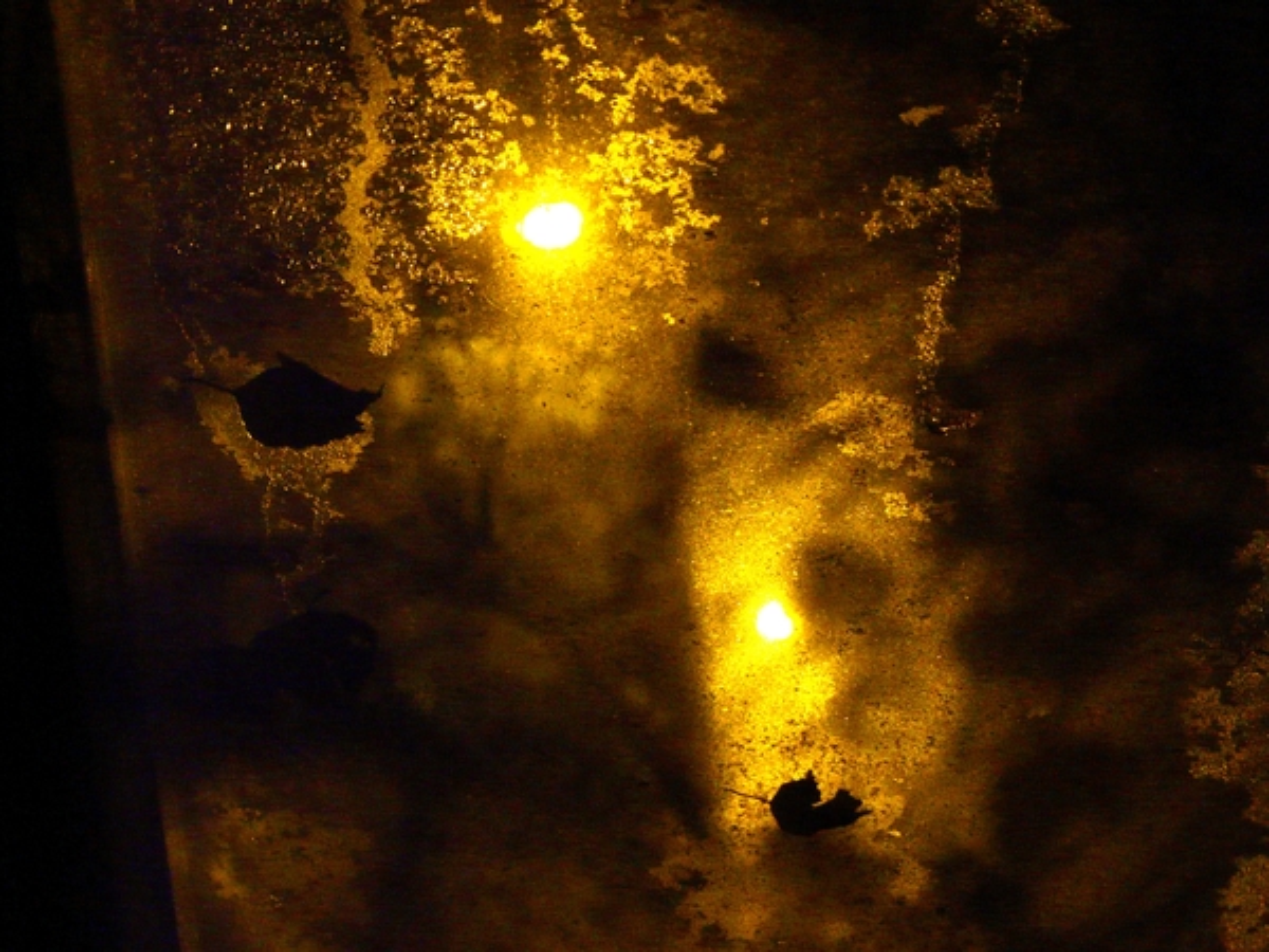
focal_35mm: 179
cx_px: 634
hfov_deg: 11.0
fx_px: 6562
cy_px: 476
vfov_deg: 8.3
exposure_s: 1/2
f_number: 3.6
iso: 200
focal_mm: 29.4
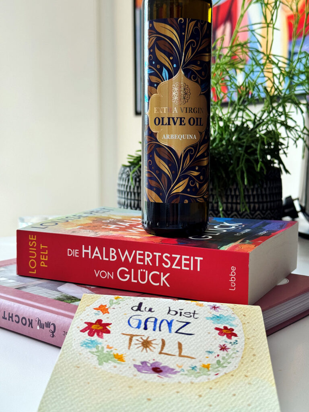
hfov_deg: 30.3
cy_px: 206
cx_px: 154
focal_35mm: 48
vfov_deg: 39.7
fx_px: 571
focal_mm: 6.76
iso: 100
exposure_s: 1/116
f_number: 1.78
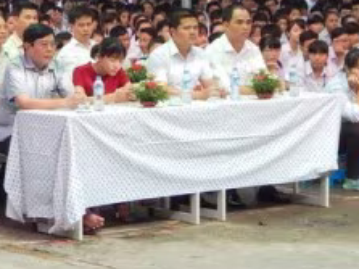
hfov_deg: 11.8
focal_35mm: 164
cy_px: 10
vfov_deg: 9.0
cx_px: -97
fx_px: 1700
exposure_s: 1/50
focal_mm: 10.9
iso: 125
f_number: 4
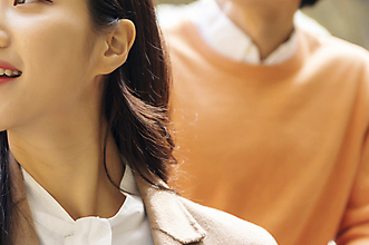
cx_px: 132
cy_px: 53
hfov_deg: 16.1
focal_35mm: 127
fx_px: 1300
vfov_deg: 10.7
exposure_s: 1/125
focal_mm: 70
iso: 200
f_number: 4
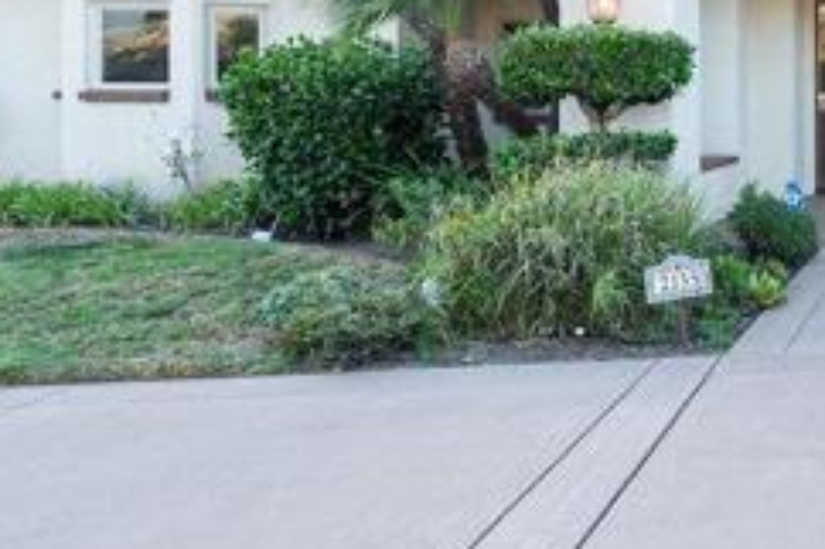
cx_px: 951
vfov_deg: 34.9
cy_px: 119
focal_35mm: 37
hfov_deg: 39.8
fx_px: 847
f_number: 7.1
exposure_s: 1/25
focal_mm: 14
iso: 100
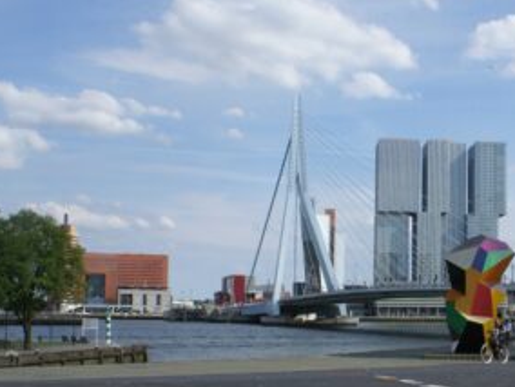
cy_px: 247
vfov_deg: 26.5
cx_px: 446
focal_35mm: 55
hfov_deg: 33.4
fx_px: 818
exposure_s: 1/200
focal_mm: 18
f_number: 10
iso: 100
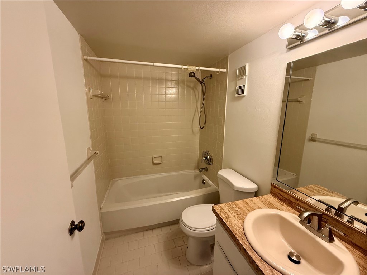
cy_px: 138
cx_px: 184
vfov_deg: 85.7
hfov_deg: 102.1
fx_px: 148
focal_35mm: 14
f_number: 2.2
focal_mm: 2.22
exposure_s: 1/120
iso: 250
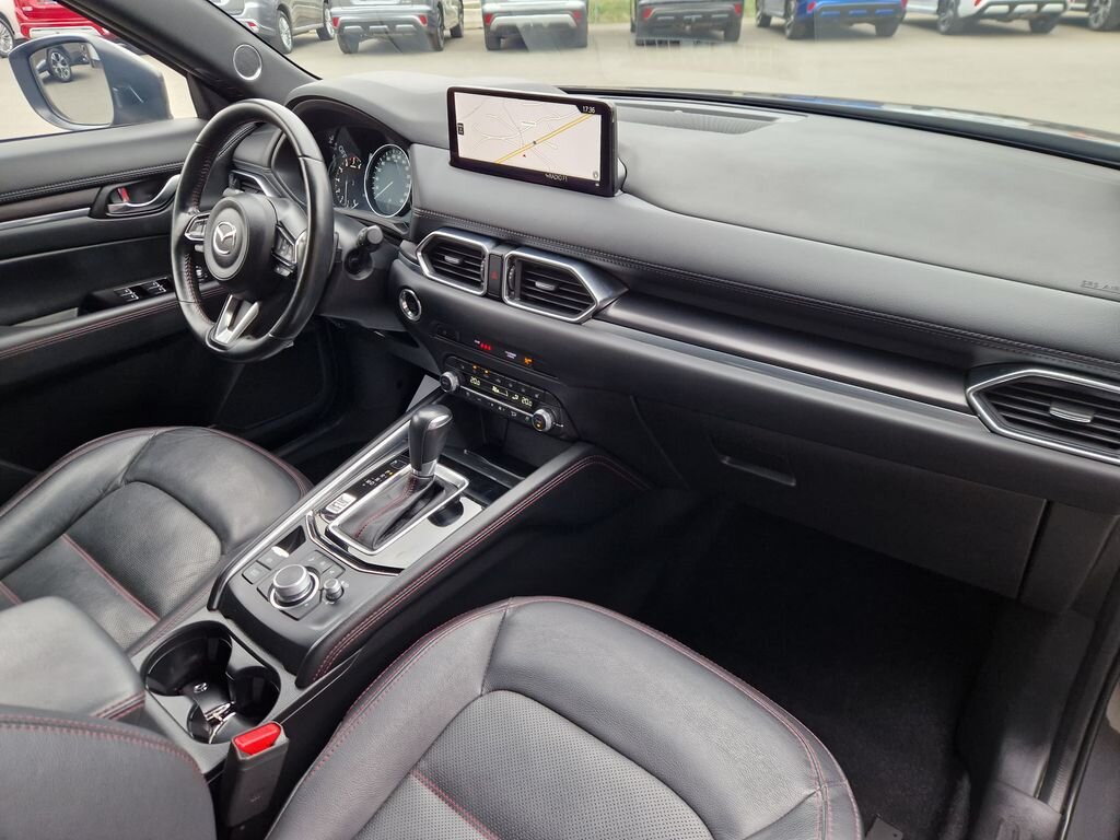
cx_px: 560
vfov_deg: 58.9
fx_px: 744
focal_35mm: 23
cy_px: 420
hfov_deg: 73.9
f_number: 1.8
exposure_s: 1/180
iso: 200
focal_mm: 5.4
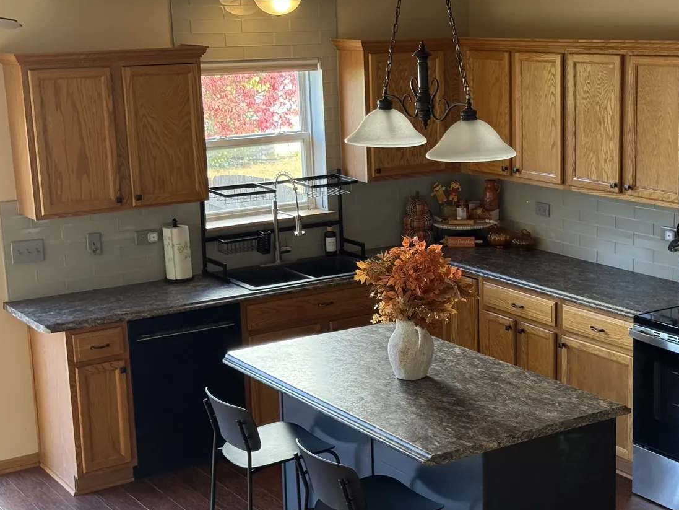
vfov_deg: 23.3
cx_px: 431
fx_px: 1236
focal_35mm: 63
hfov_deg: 30.6
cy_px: 282
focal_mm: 6.76
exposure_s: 1/100
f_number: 1.78
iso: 200
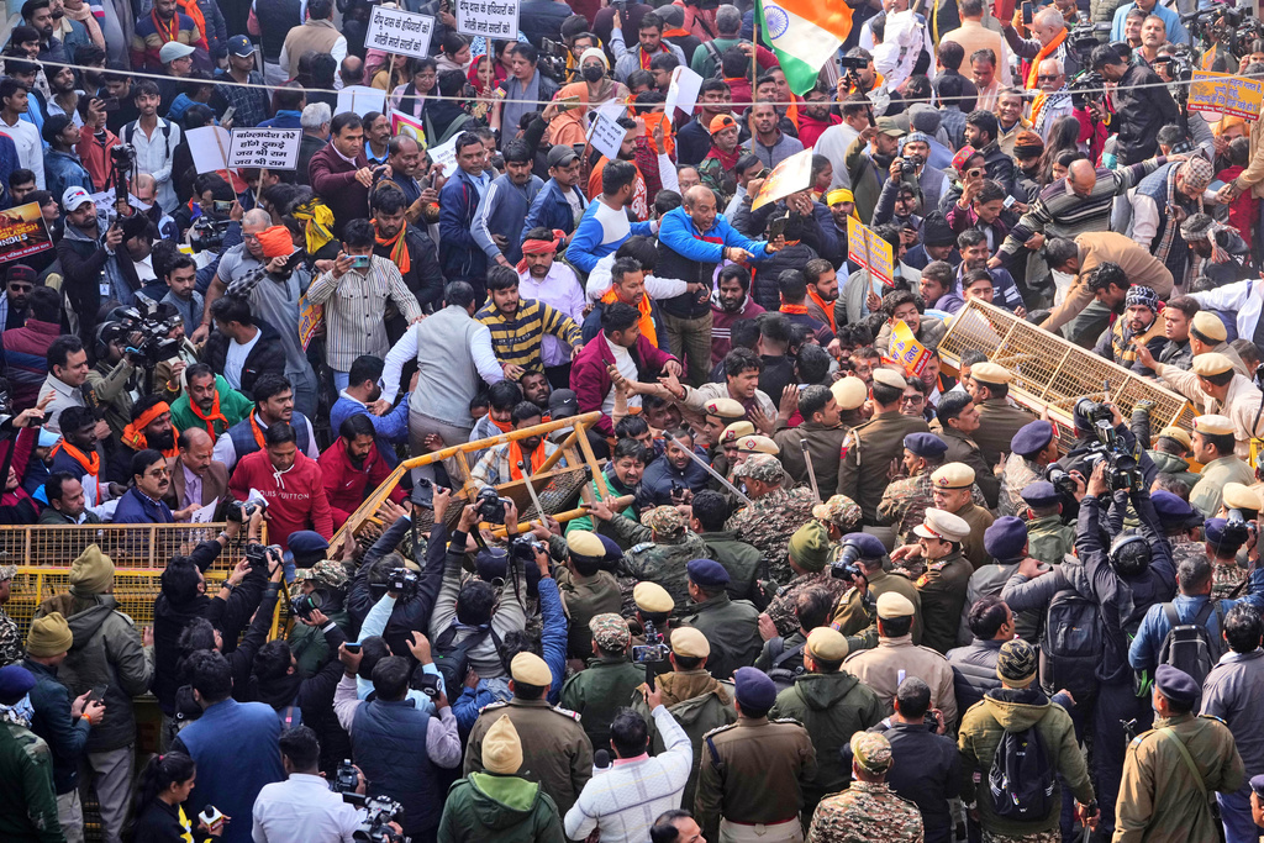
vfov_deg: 10.8
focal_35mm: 127
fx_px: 4459
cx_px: 632
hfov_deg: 16.1
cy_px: 422
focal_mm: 127
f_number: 5
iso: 640
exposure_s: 1/1250
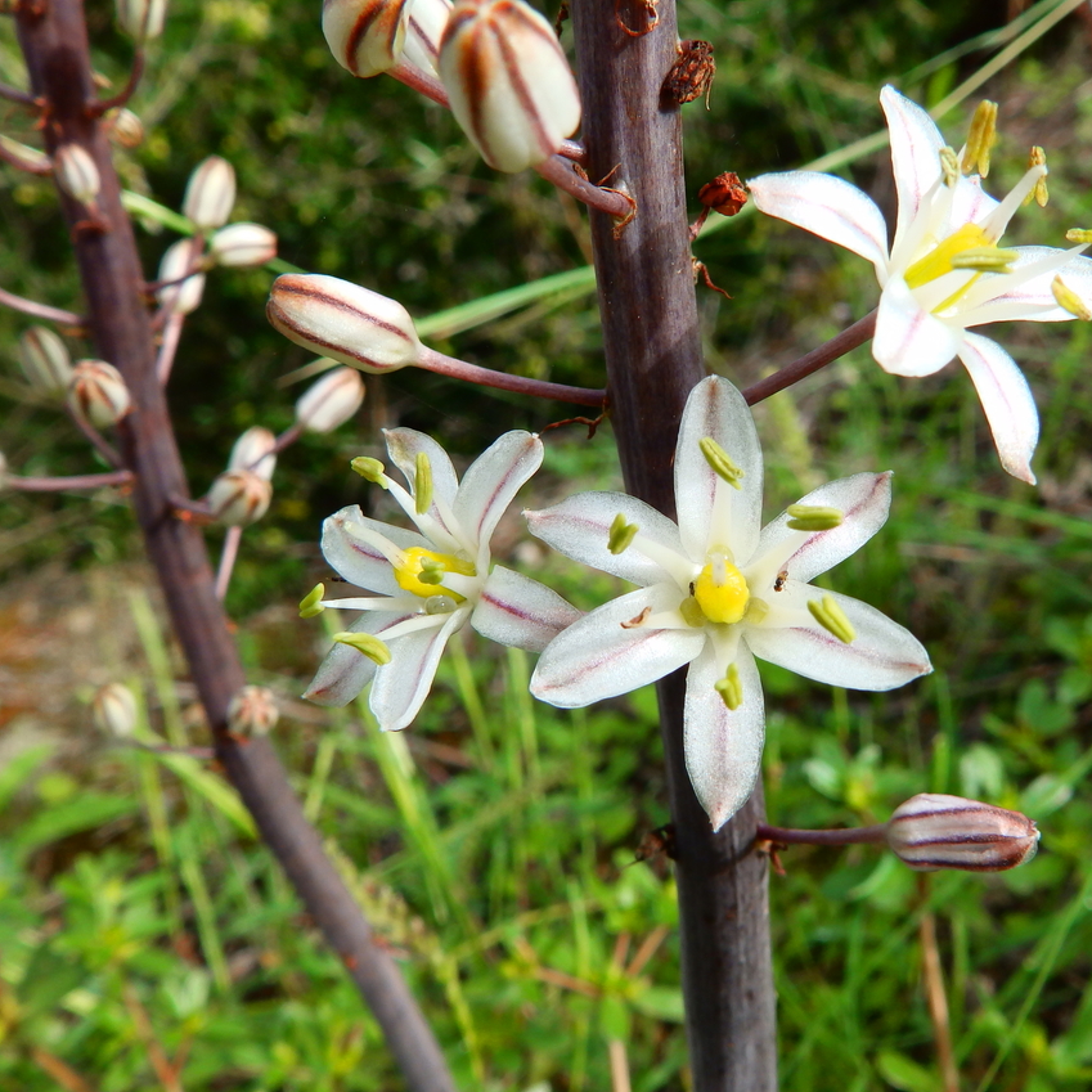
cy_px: 545
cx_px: 700
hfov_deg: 43.4
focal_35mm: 38
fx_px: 1356
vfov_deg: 43.9
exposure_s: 1/250
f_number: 4.5
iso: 80
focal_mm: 5.7
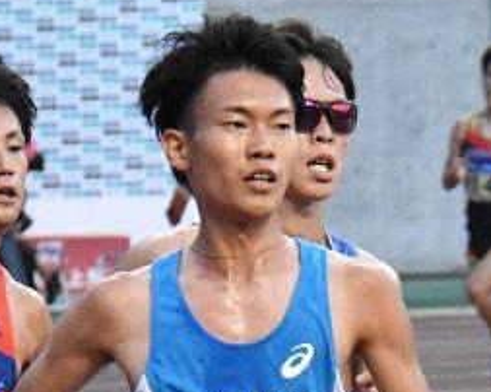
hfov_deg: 2.8
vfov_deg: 2.2
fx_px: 10197
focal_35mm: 702
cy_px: 623
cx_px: 285
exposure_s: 1/800
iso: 4000
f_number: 7.1
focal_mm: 105
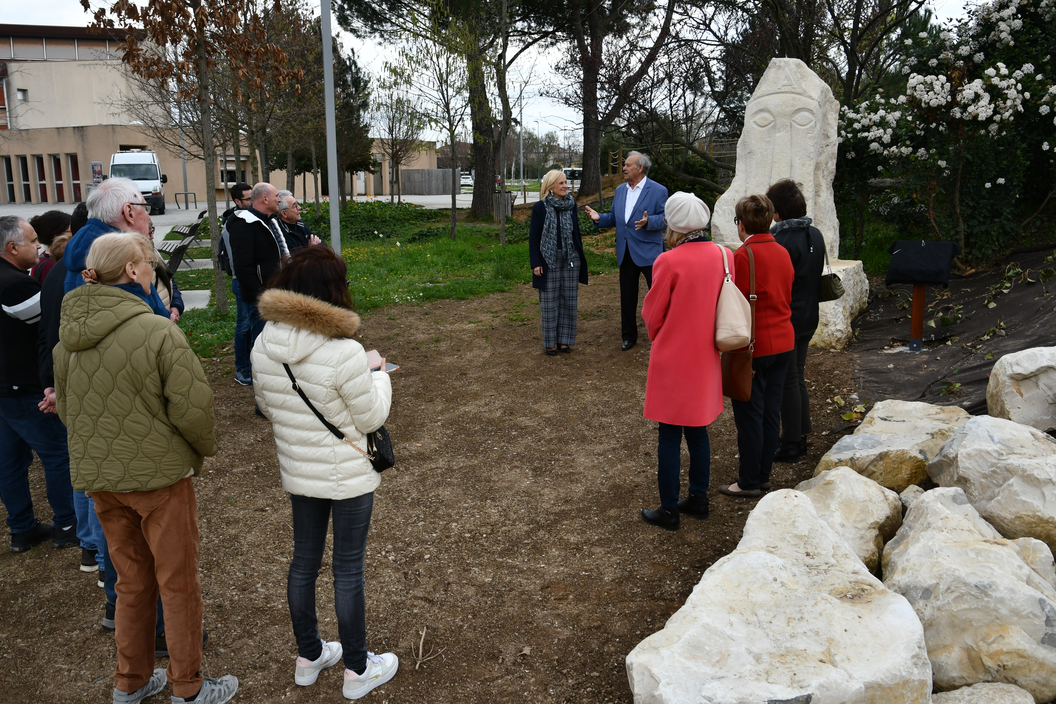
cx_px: 528
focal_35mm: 30
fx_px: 880
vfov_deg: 43.6
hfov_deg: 61.9
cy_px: 352
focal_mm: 20
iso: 400
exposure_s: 1/500
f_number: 5.6
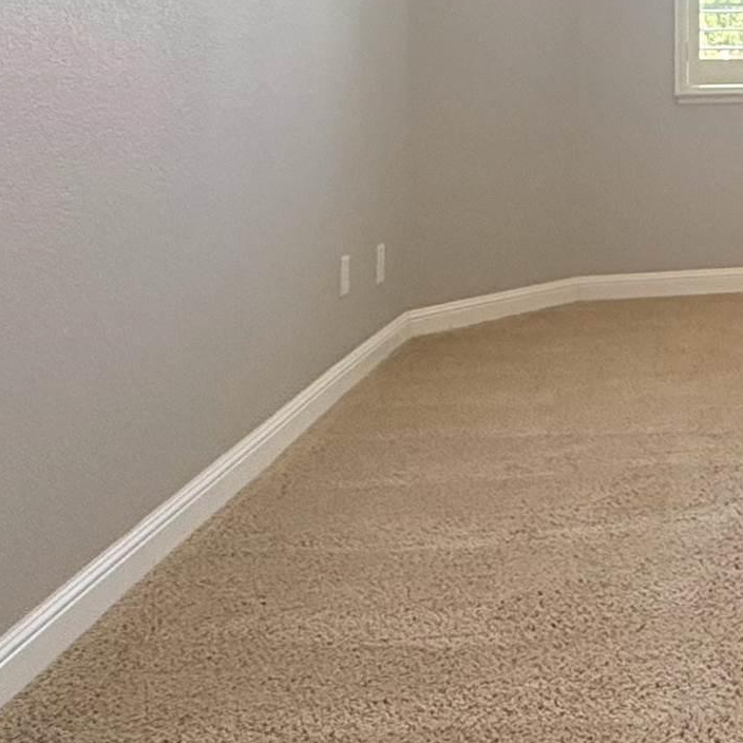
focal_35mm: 54
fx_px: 1311
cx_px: 1069
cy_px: 24
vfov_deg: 29.8
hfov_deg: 25.2
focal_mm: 2.22
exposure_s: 1/120
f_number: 2.2
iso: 160
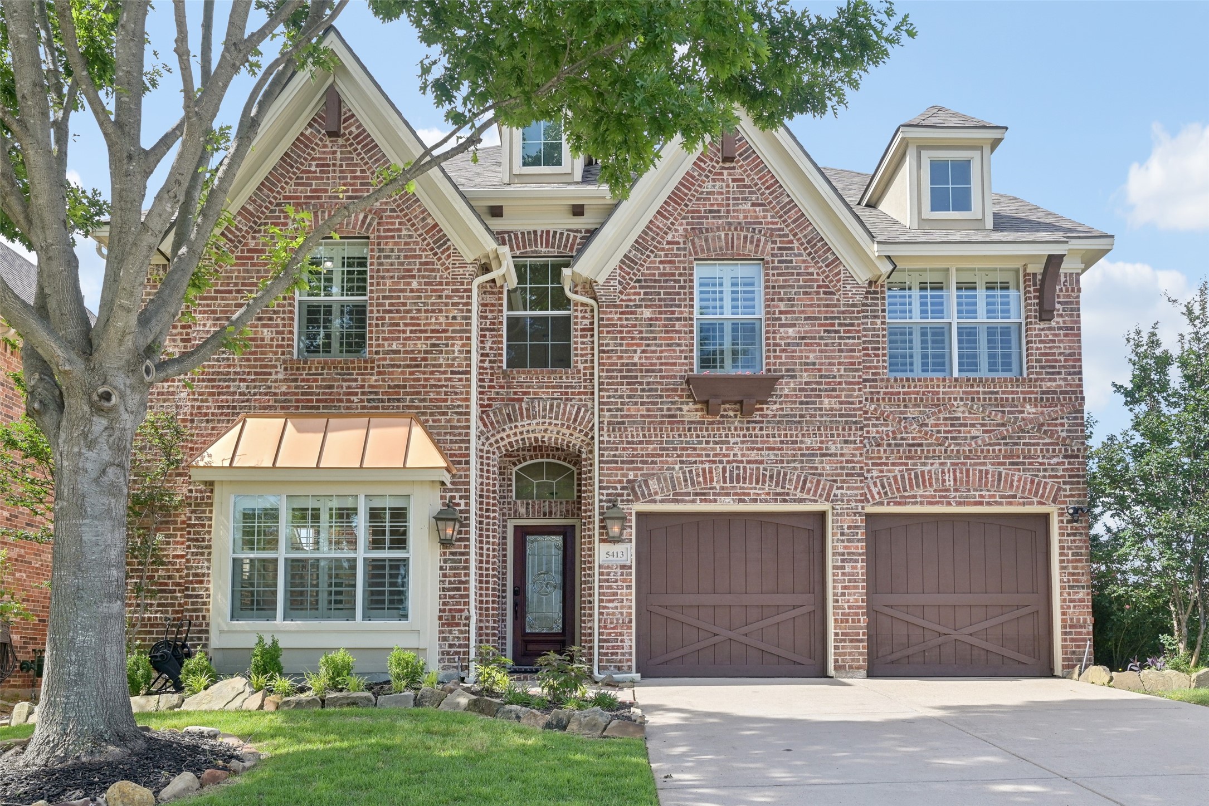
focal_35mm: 26
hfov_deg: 69.4
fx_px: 873
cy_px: 403
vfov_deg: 49.6
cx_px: 604
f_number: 8
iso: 400
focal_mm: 26
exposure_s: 1/400
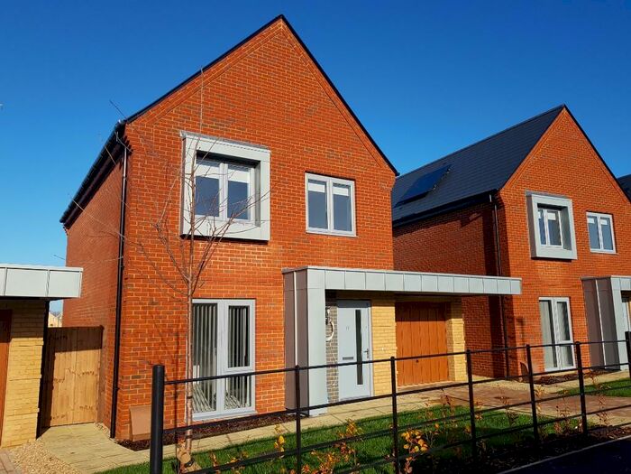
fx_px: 474
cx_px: 316
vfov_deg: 53.1
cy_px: 237
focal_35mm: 26
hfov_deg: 67.3
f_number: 1.7
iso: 40
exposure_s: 1/2072
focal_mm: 4.2
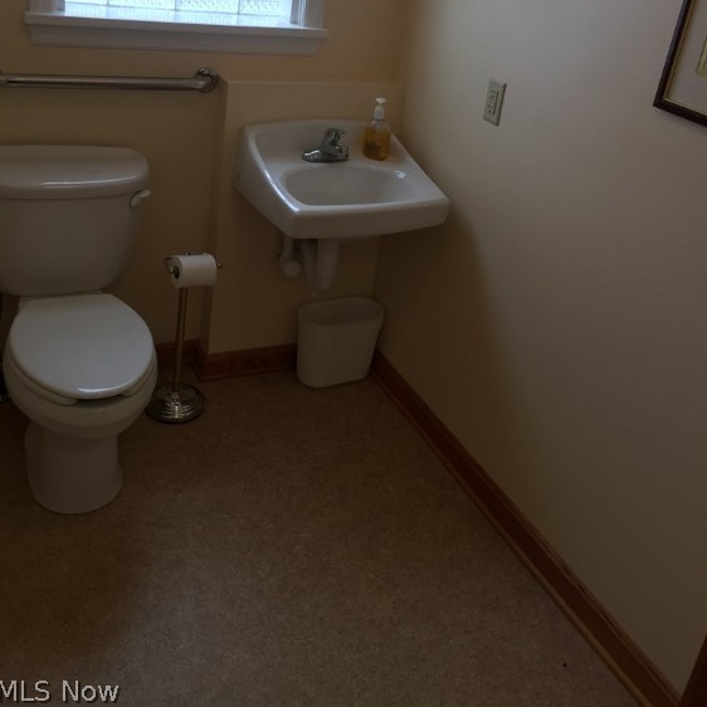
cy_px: 229
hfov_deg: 47.2
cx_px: 351
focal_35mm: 35
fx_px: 809
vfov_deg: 46.4
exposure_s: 1/120
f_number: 2.2
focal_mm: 4.15
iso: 32
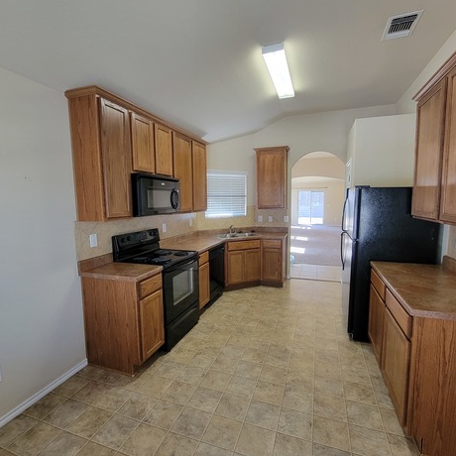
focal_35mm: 16
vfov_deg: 87.4
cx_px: 228
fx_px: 238
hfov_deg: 87.4
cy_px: 229
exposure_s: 1/60
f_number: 2.2
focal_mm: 2.2
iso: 320
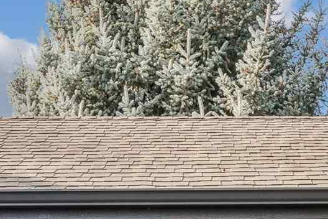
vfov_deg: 12.2
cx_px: 239
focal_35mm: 100
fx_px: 913
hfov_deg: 20.2
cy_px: 434
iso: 400
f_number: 13
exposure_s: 1/50
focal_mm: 17.2
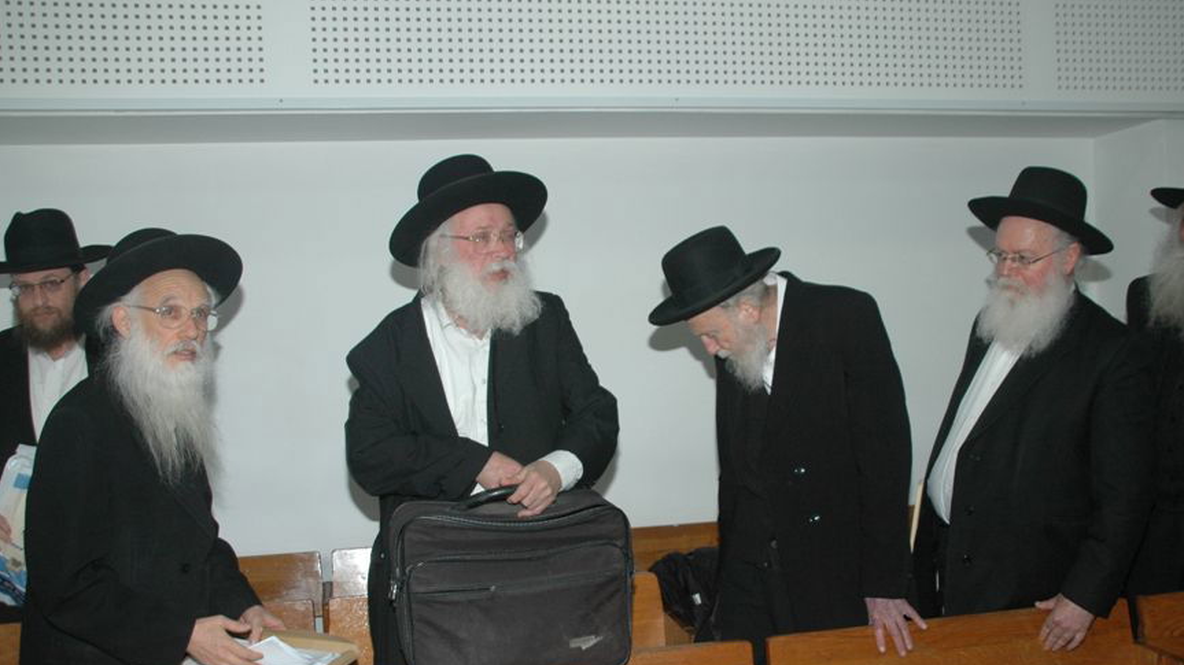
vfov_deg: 28.9
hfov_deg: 49.4
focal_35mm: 41
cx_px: 635
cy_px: 401
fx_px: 1287
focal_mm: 22
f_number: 5
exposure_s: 1/60
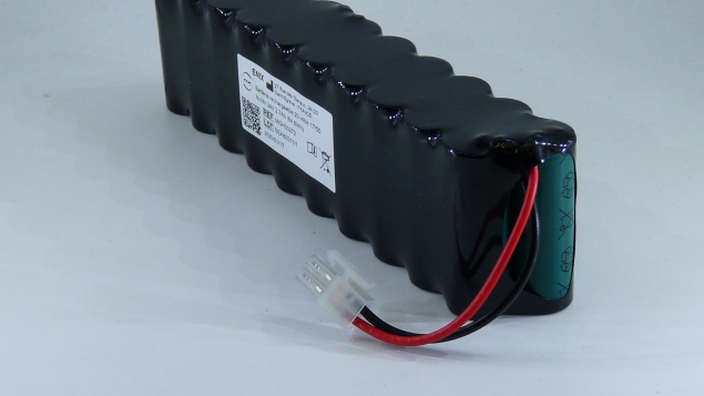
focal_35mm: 90
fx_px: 1680
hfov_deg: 23.7
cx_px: 350
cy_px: 152
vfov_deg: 13.4
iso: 100
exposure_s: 1/250
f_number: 4
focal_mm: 8.2
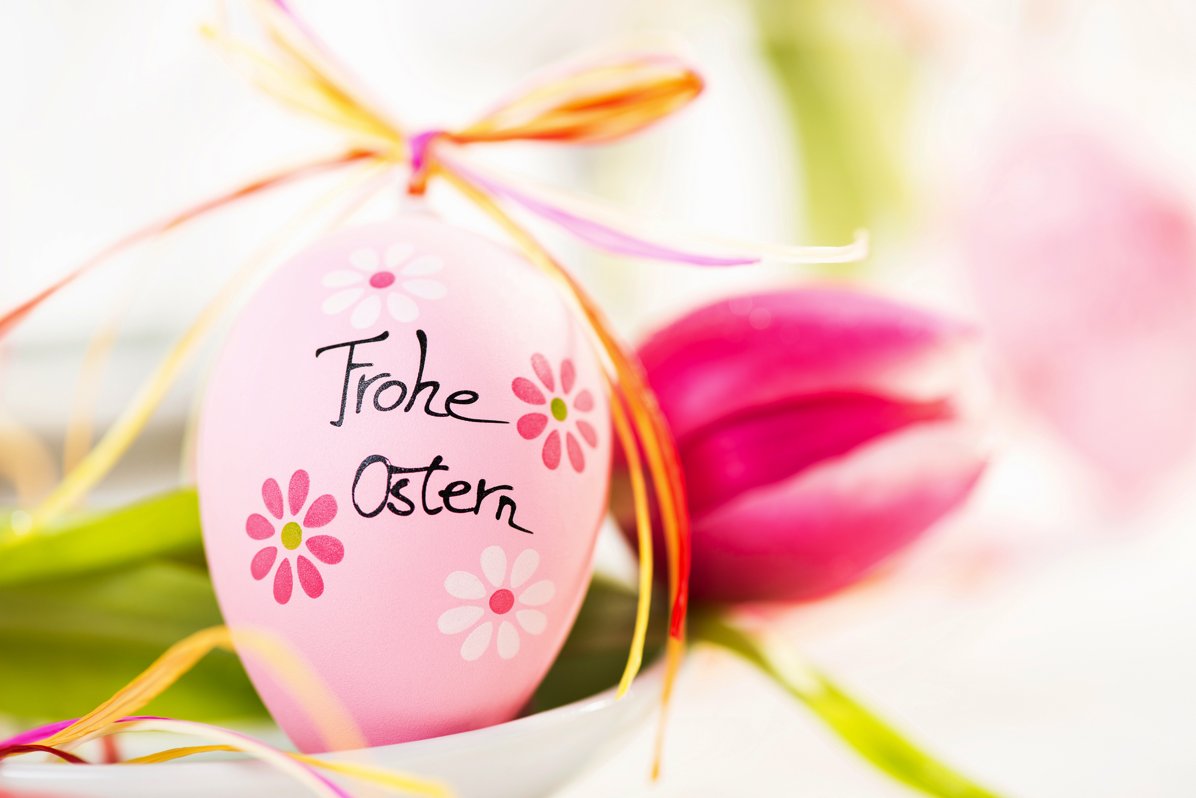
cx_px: 598
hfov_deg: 19.4
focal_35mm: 105
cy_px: 399
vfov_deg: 13.1
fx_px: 3489
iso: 50
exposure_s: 1/160
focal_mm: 105
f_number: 5.6
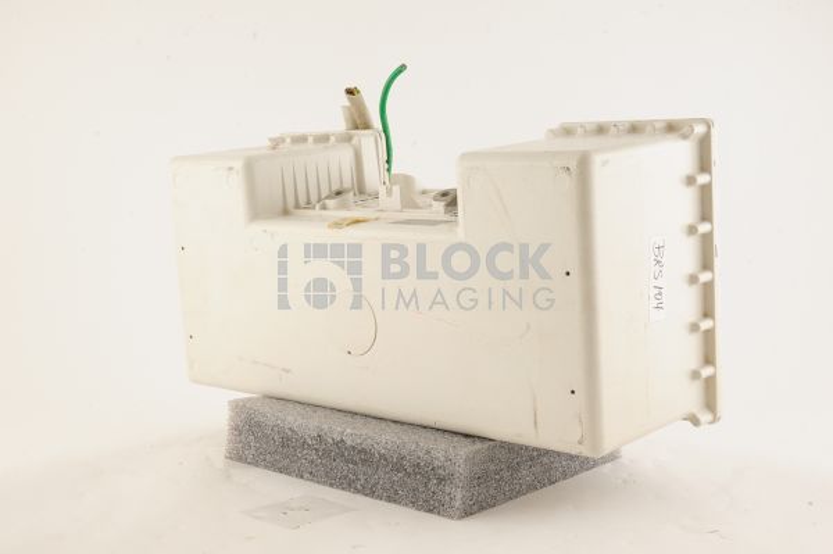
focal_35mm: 50
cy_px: 277
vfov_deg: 26.9
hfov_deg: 39.6
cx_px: 416
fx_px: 1156
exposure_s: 1/125
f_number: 13
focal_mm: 50
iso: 1600
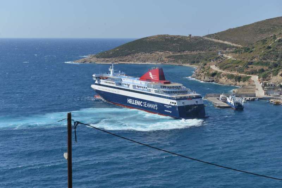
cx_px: 141
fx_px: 549
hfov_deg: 28.8
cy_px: 94
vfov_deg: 19.5
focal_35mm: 70
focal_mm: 70
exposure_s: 1/160
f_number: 9
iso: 140
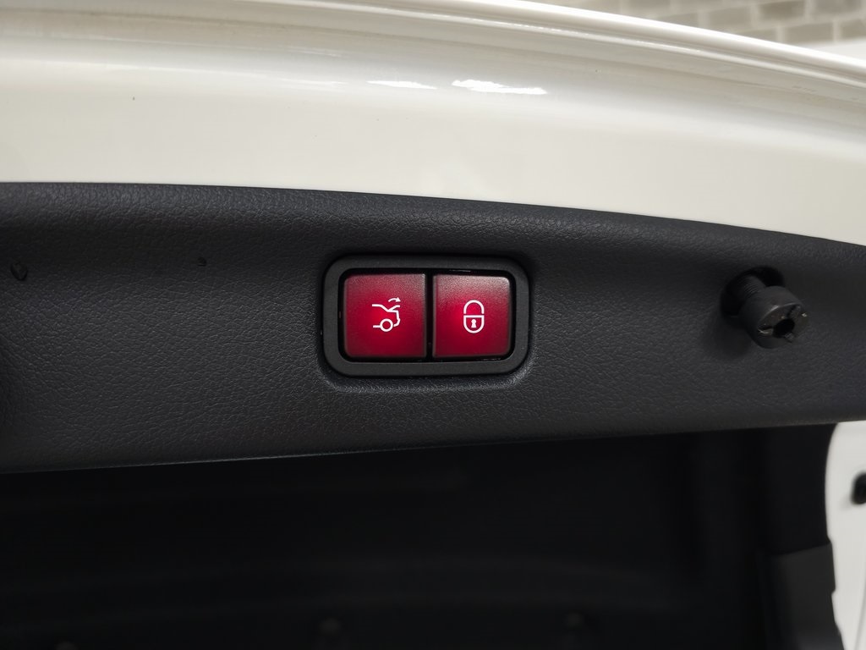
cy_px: 325
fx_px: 575
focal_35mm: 23
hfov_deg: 73.9
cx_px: 433
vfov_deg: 58.9
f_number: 1.7
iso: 64
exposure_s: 1/60
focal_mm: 6.3
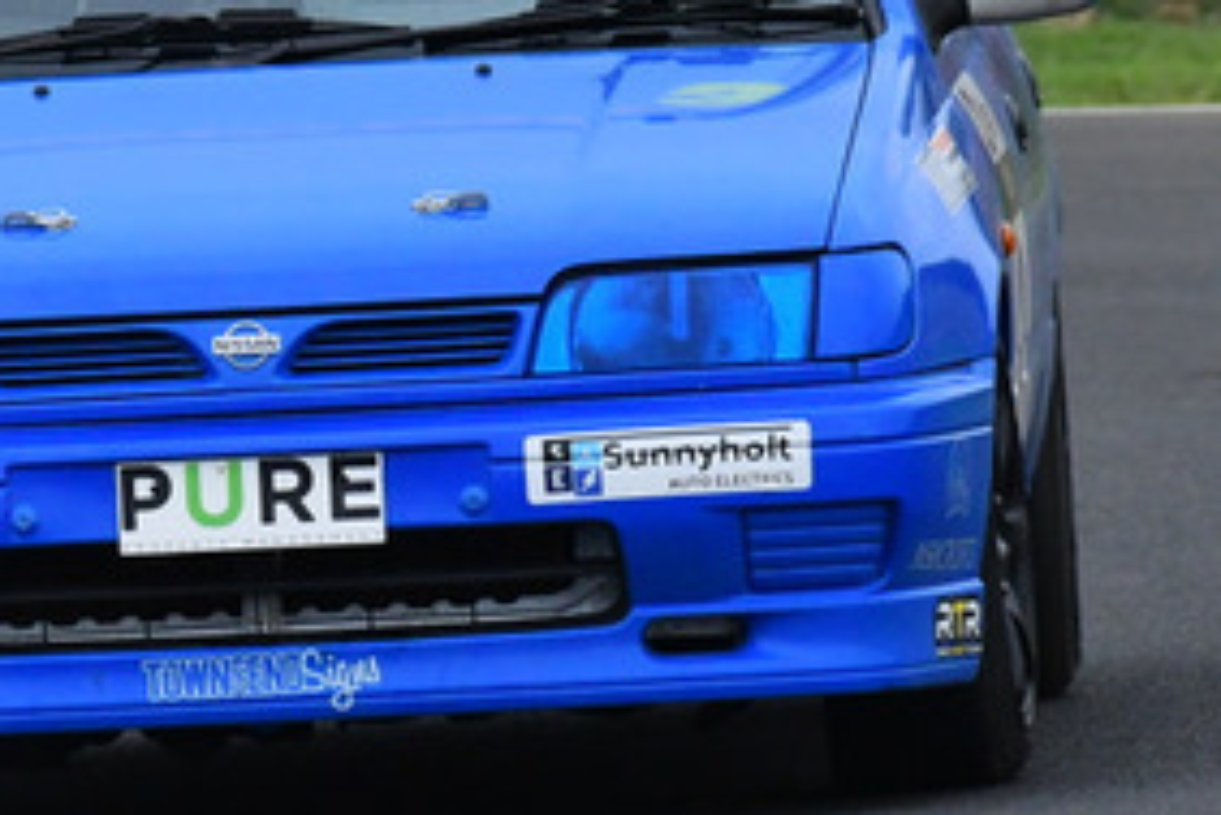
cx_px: 30
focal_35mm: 1907
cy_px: 177
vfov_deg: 0.7
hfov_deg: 1.1
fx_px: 64709
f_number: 10
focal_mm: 450
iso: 2500
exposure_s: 1/640
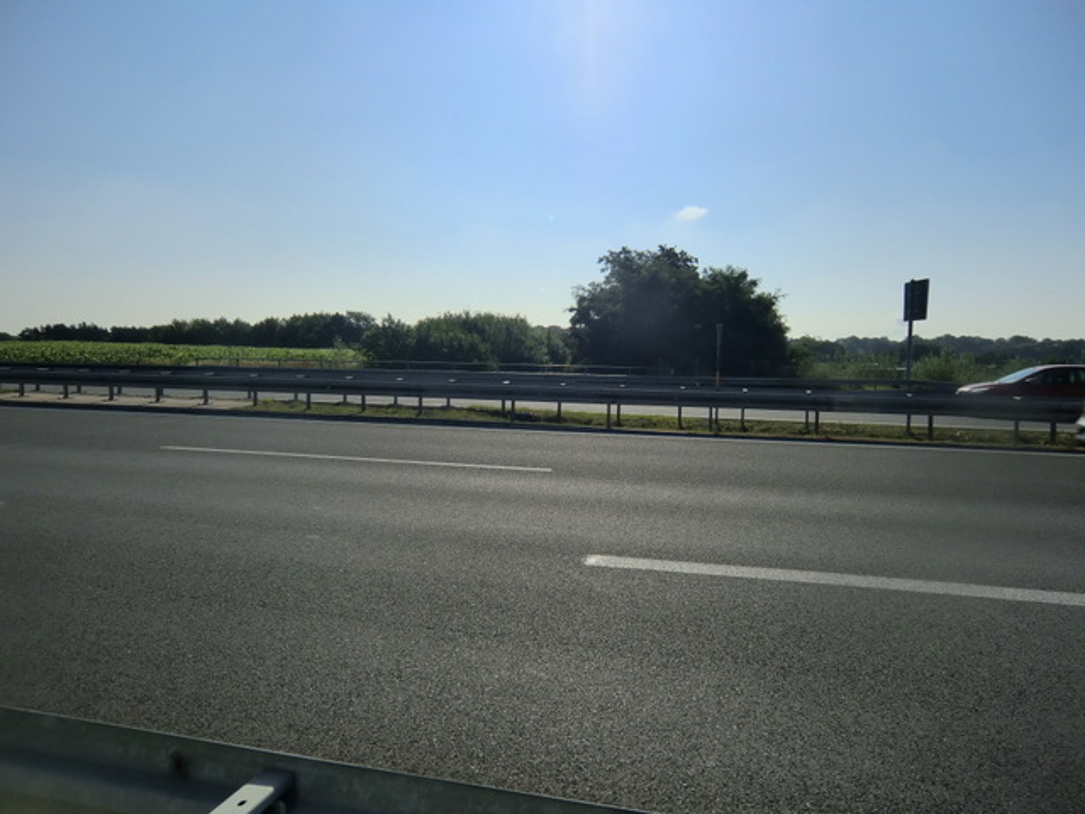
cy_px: 407
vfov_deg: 56.8
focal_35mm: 24
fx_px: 752
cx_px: 542
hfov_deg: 71.6
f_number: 7.5
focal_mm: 4.3
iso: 64
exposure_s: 1/500
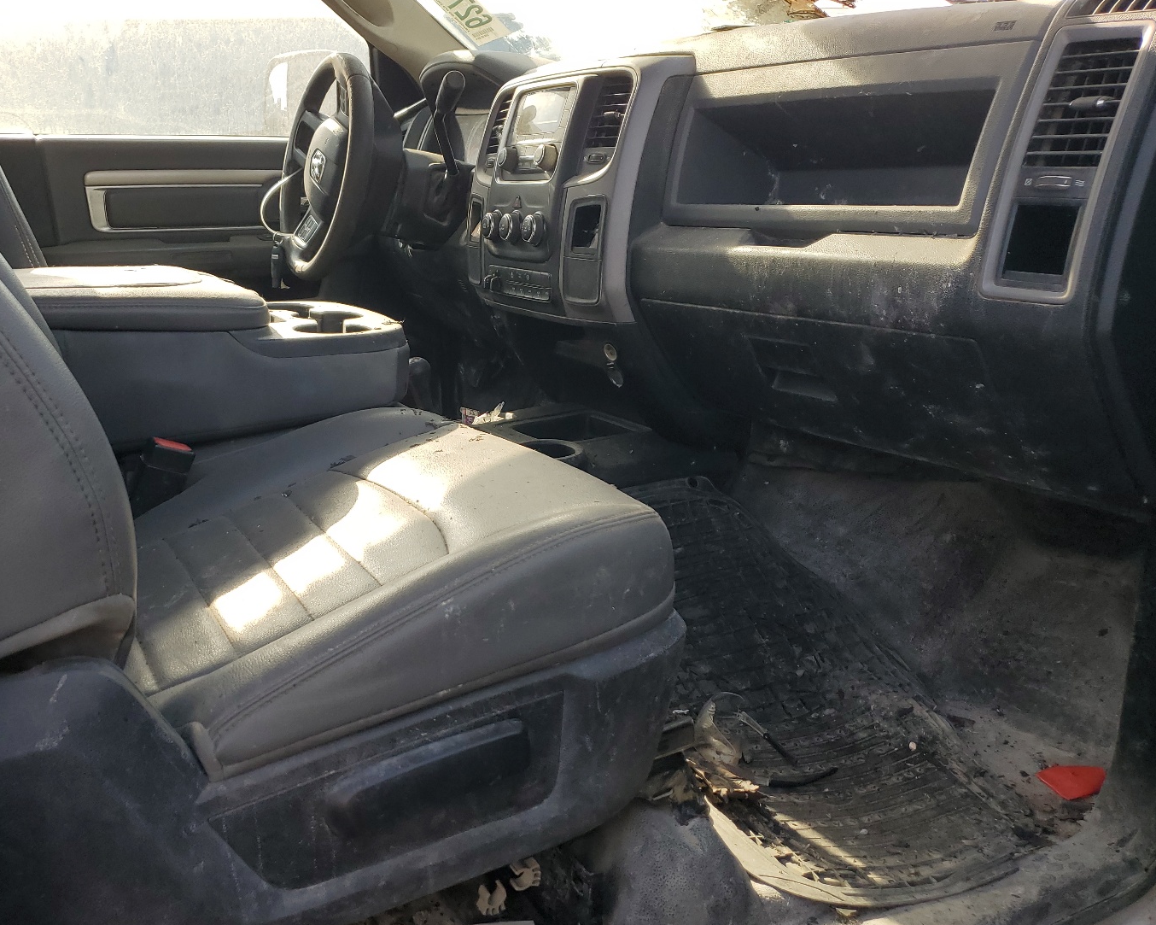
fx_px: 1026
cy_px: 442
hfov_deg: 58.4
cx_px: 475
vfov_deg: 48.5
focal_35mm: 30
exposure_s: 1/526
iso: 50
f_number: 1.5
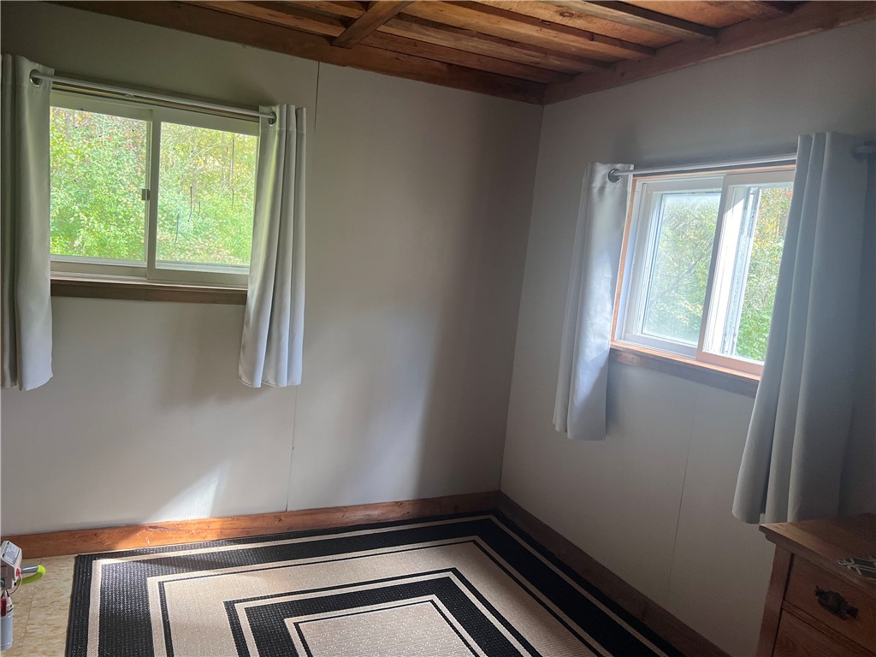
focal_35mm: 26
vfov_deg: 53.1
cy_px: 328
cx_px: 438
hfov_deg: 67.3
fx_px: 658
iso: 125
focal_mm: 5.7
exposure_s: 1/113
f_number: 1.5
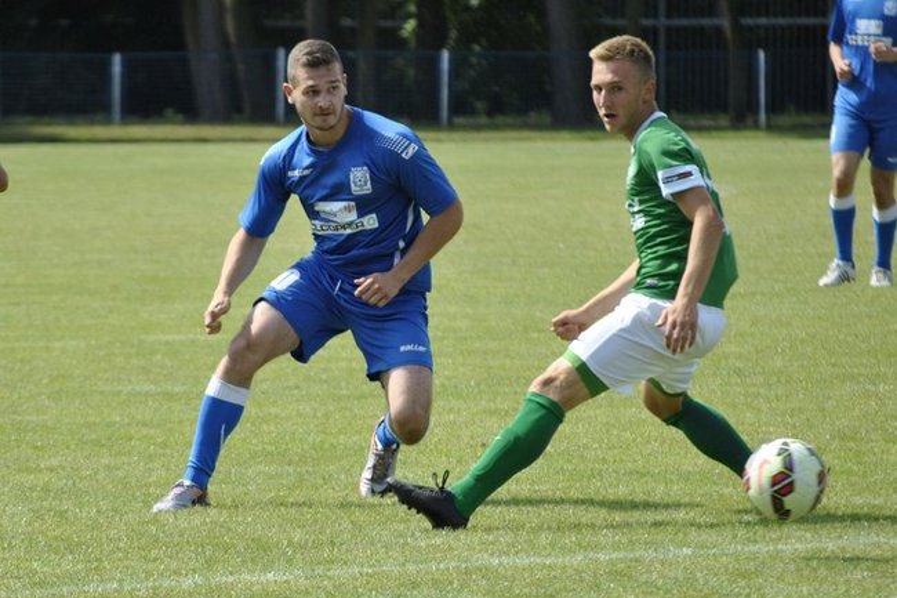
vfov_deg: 5.7
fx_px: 5978
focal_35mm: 240
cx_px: 448
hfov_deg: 8.6
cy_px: 299
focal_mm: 160
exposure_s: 1/640
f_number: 5.3
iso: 200
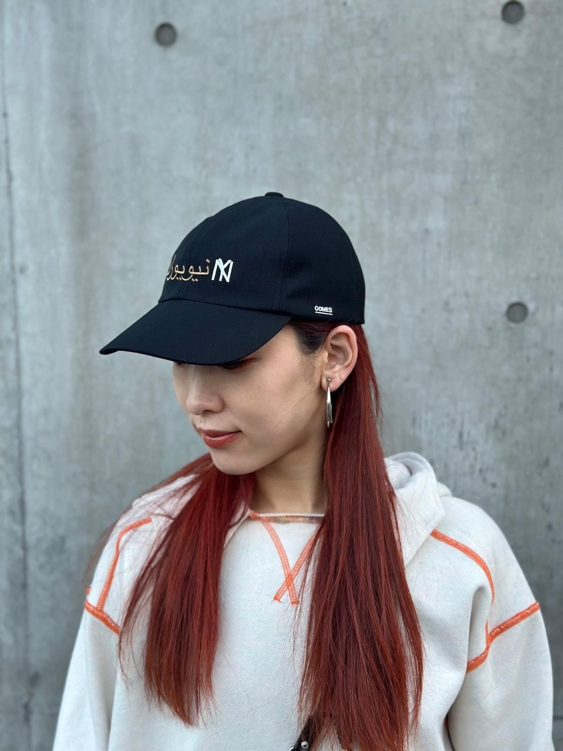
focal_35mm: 48
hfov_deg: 30.3
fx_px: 1041
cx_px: 282
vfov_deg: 39.7
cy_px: 376
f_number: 1.78
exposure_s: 1/139
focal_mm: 6.86
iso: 80
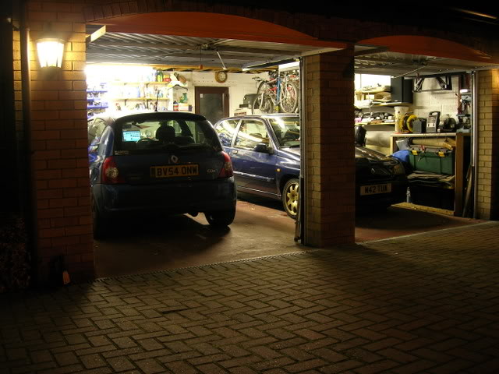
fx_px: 548
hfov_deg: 49.0
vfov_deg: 37.7
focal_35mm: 38
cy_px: 187
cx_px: 250
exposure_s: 1/2.7
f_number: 2.8
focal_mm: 7.8
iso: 80
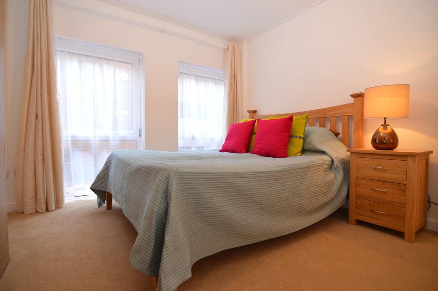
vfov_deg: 72.0
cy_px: 146
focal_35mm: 16
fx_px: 201
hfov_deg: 95.0
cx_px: 219
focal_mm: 11
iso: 400
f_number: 3.2
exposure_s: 1/60
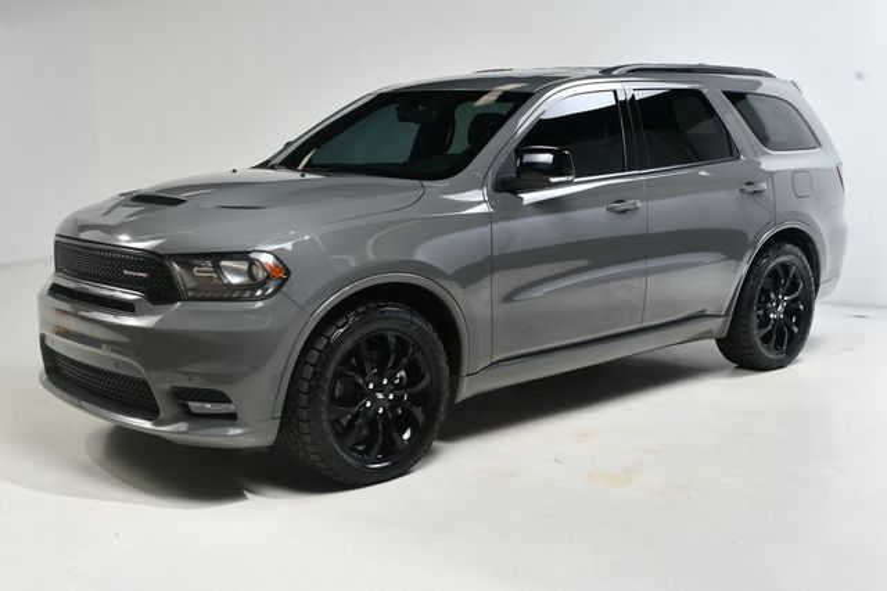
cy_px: 296
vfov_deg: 29.8
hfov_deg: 43.6
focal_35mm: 45
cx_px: 444
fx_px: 1108
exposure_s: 1/160
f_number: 11
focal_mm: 30
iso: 100
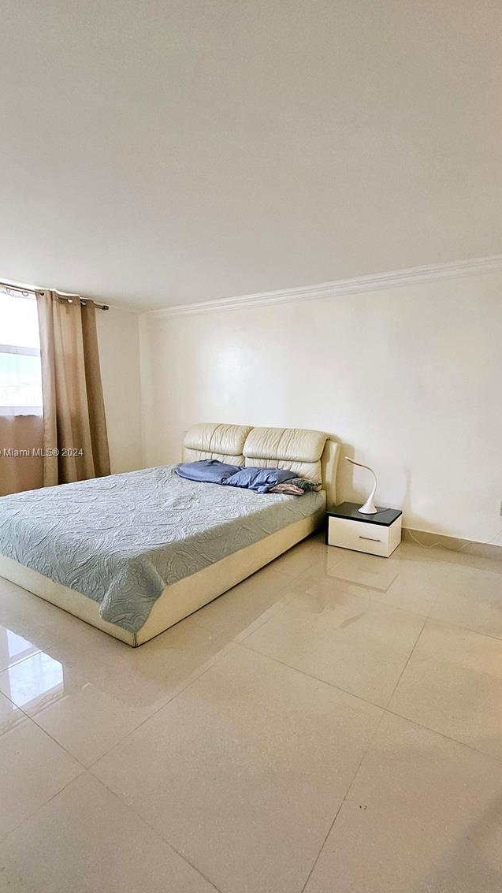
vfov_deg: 103.0
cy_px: 453
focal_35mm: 15
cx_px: 294
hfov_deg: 70.0
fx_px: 355
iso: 160
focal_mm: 1.74
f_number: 2.2
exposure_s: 1/60.2
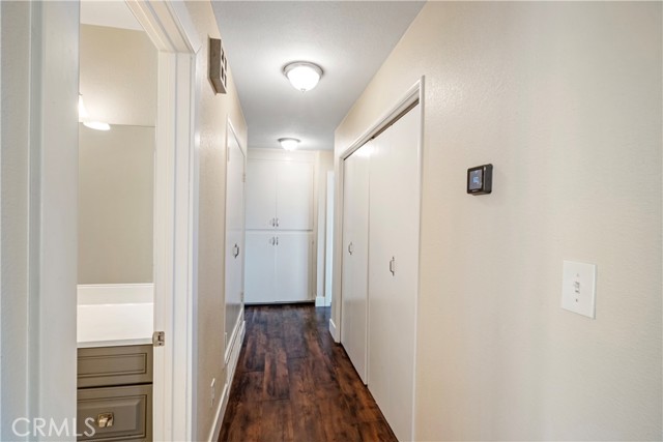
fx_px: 295
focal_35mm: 16
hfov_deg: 96.7
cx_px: 332
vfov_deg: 73.8
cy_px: 221
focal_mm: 16
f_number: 22
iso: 100
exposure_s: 8
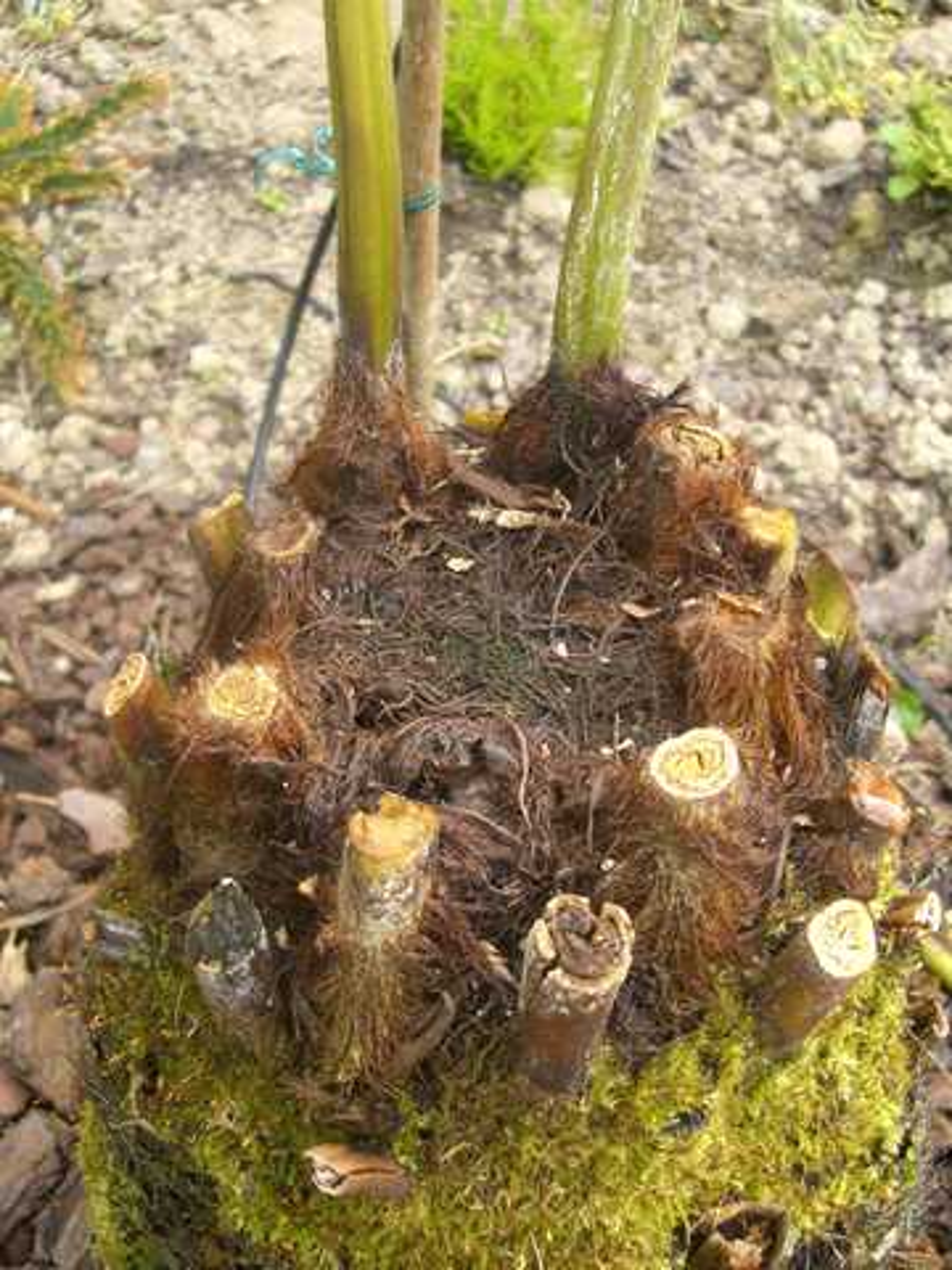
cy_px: 635
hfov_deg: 37.7
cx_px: 476
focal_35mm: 38
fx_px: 1393
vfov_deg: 49.0
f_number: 3.1
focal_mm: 6.3
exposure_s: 1/100
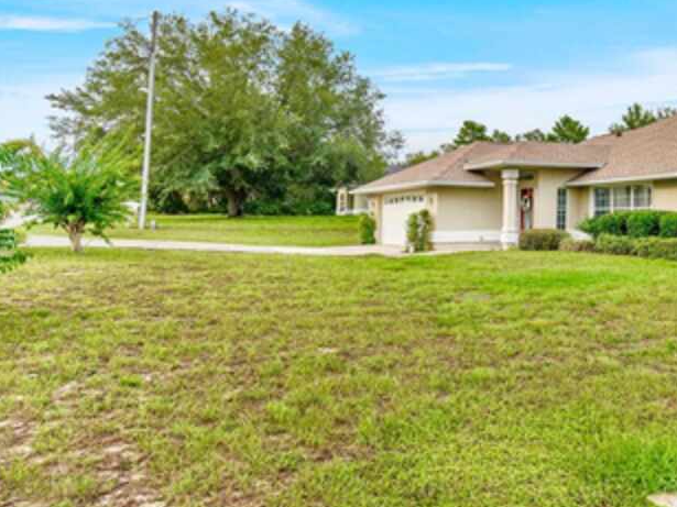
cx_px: 455
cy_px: 174
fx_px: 587
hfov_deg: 58.5
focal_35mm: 30
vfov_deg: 46.1
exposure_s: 1/125
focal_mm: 10
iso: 100
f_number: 8
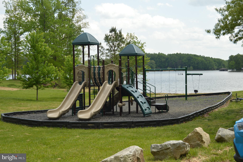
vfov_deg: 25.7
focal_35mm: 52
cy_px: 81
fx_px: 354
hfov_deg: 37.9
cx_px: 122
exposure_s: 1/200
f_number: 8
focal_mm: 35
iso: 100
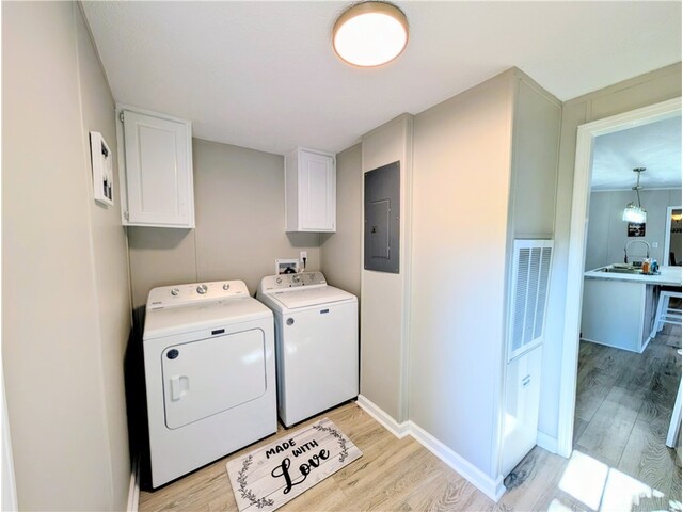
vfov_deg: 94.5
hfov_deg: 110.5
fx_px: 237
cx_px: 342
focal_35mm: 12
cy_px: 256
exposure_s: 1/174
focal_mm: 2.02
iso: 50
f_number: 1.7
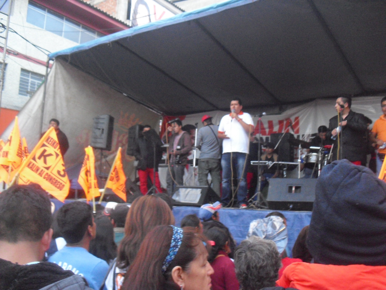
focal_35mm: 36
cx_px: 193
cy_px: 145
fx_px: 401
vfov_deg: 39.7
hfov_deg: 51.4
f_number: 3.1
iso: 800
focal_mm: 6.3
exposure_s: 1/40
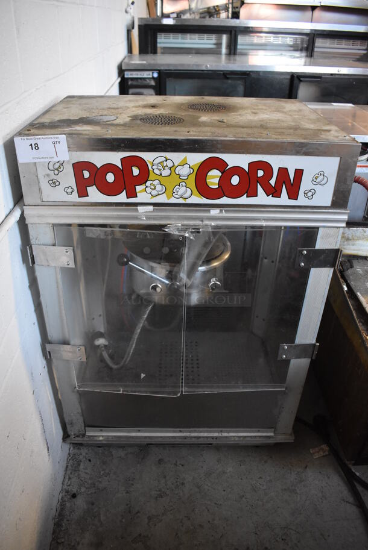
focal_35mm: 27
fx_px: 413
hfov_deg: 48.0
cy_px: 275
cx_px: 184
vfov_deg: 67.3
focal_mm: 18
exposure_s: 1/125
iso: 2800
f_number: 3.5
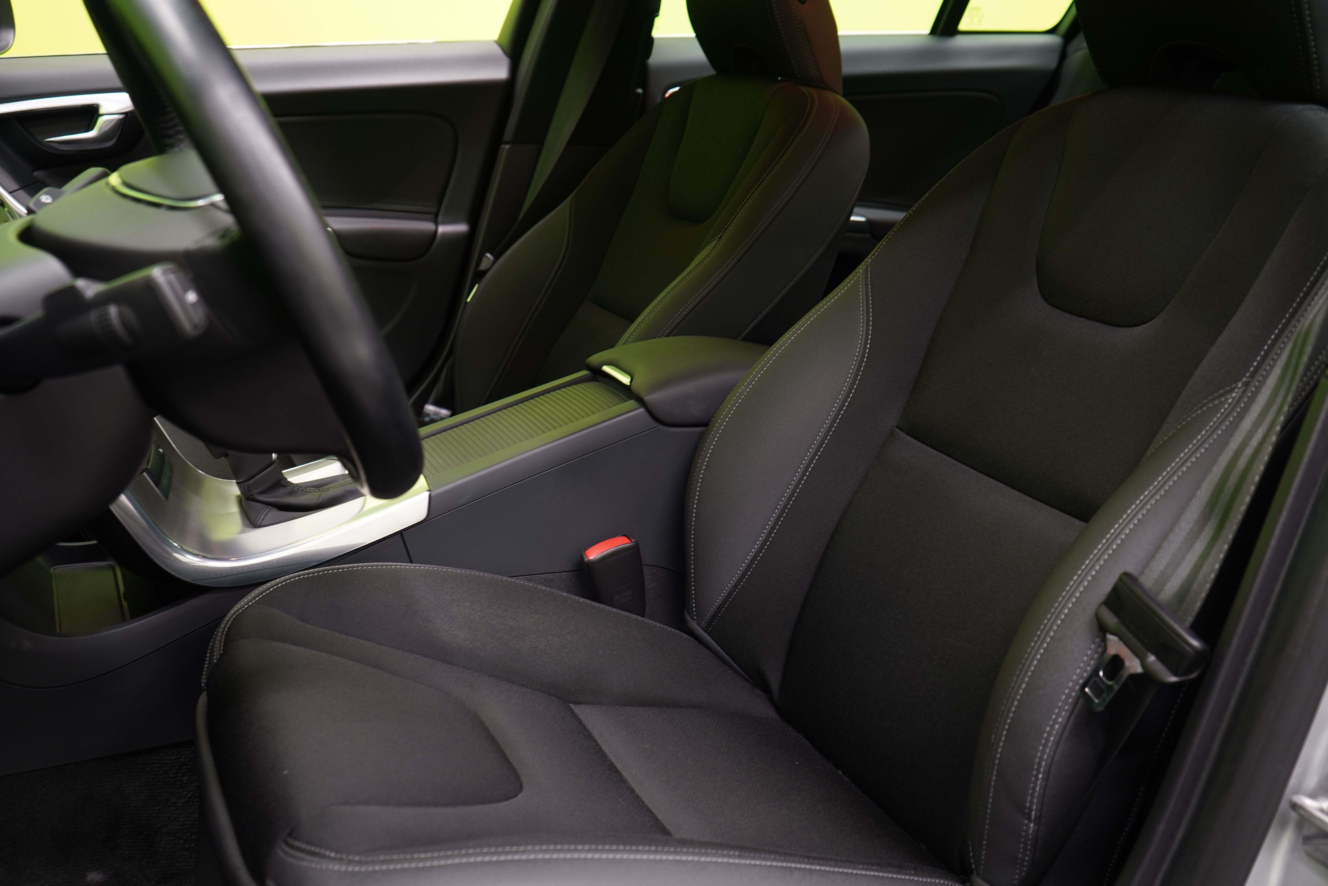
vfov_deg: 37.9
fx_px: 1291
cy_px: 443
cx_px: 664
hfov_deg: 54.4
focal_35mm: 35
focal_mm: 35
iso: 400
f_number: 5
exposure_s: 1/8
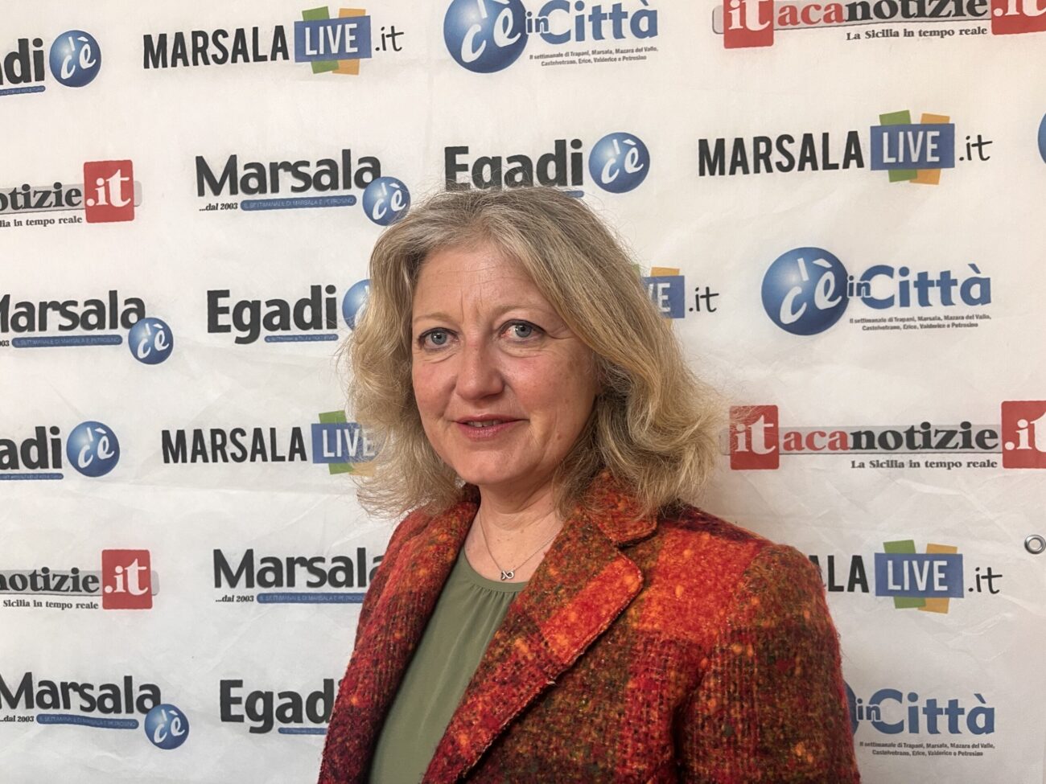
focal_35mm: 26
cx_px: 523
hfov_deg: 67.3
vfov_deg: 53.1
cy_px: 392
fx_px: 786
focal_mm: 5.1
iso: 80
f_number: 1.6
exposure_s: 1/50
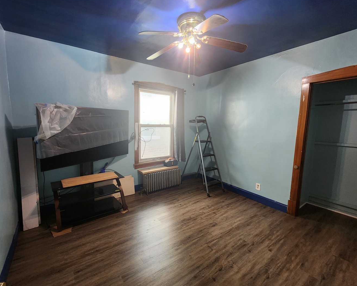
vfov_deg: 88.0
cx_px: 161
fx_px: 148
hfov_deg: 100.4
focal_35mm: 14
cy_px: 144
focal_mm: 2.2
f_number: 2.2
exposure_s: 1/30
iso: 320
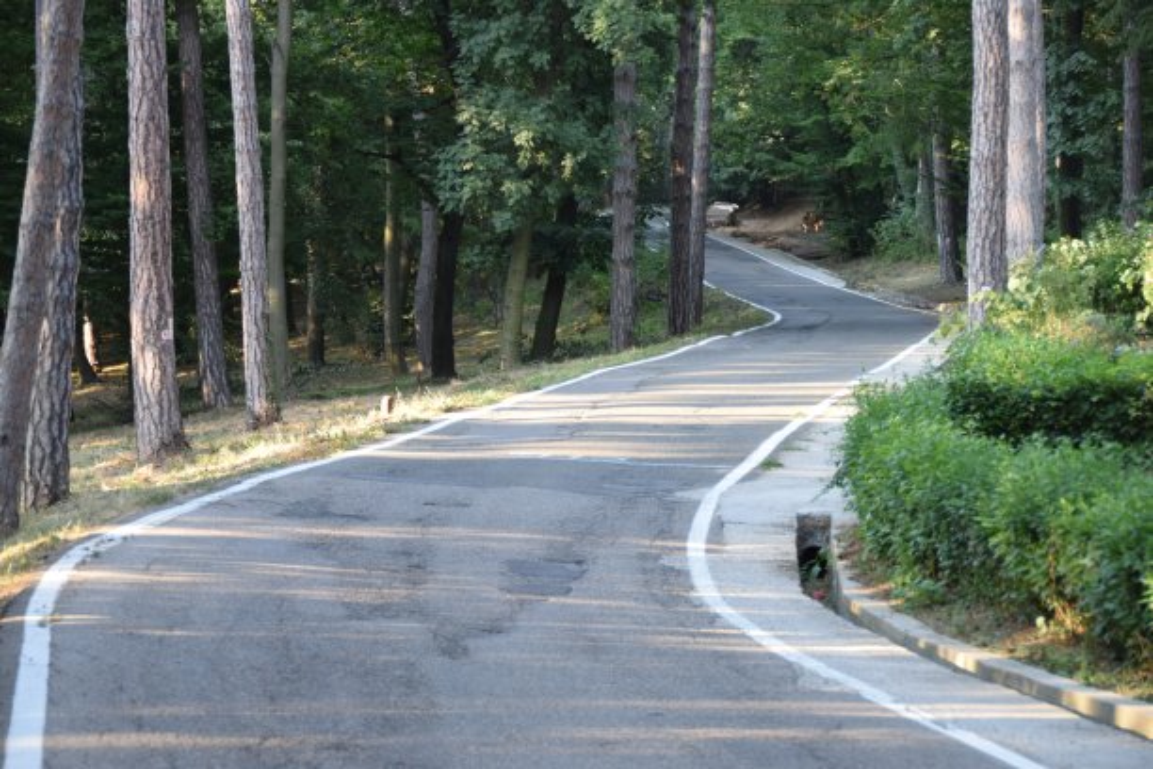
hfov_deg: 17.1
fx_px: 3843
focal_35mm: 120
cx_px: 576
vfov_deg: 11.4
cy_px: 384
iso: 720
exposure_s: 1/60
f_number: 5
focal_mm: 80
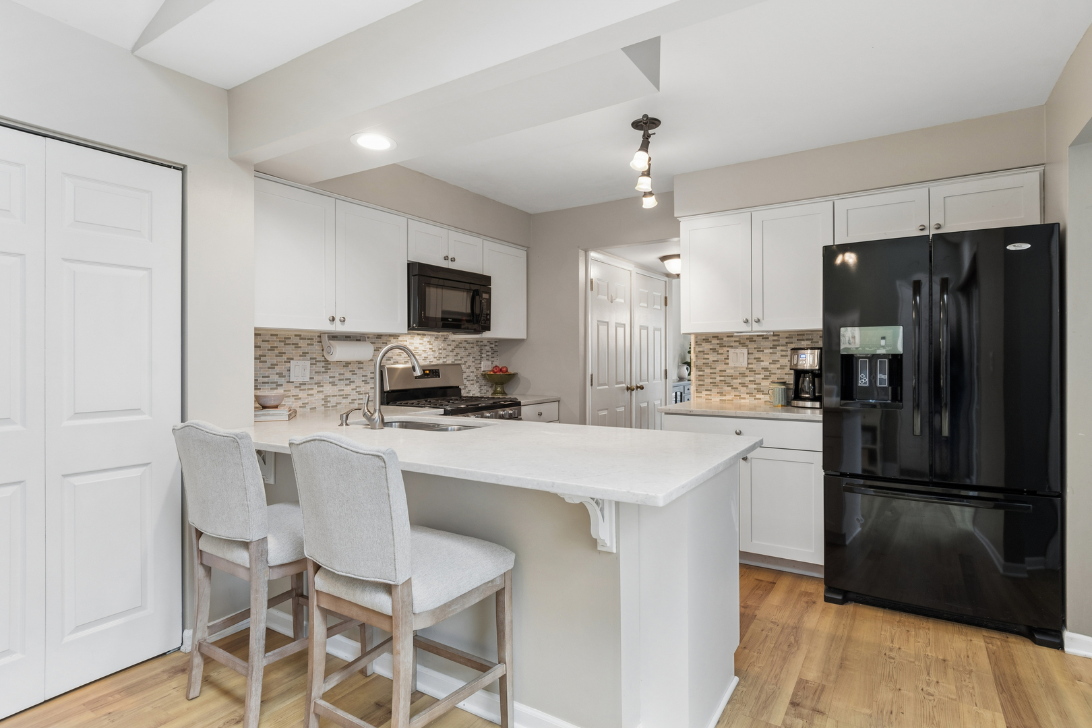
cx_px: 546
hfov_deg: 90.0
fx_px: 546
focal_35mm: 18
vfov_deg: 67.4
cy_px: 364
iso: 320
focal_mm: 12
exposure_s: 1/5
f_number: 8
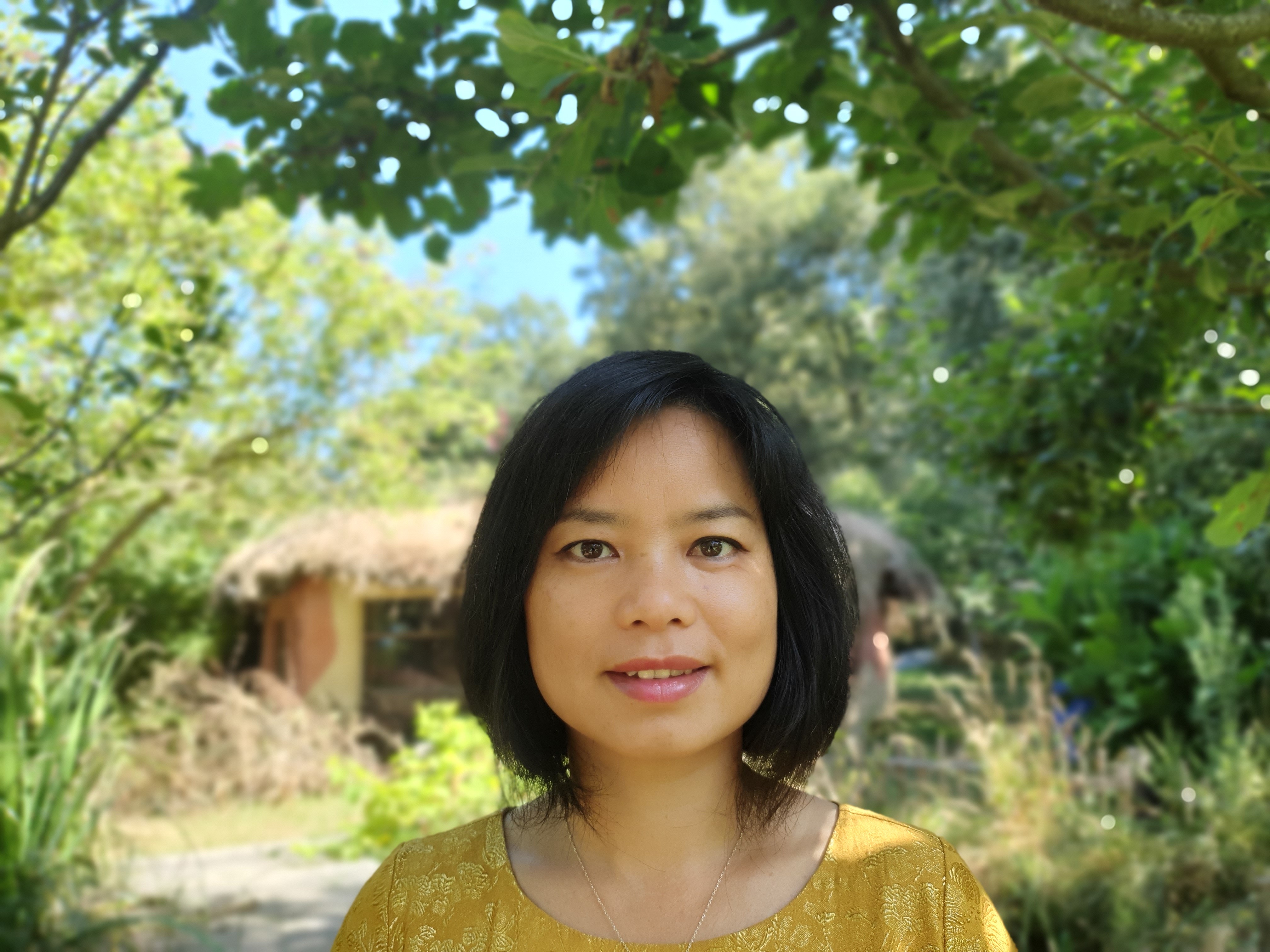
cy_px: 476
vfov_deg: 53.1
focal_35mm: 26
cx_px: 635
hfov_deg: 67.3
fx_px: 954
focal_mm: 4.32
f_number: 1.5
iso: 50
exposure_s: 1/316
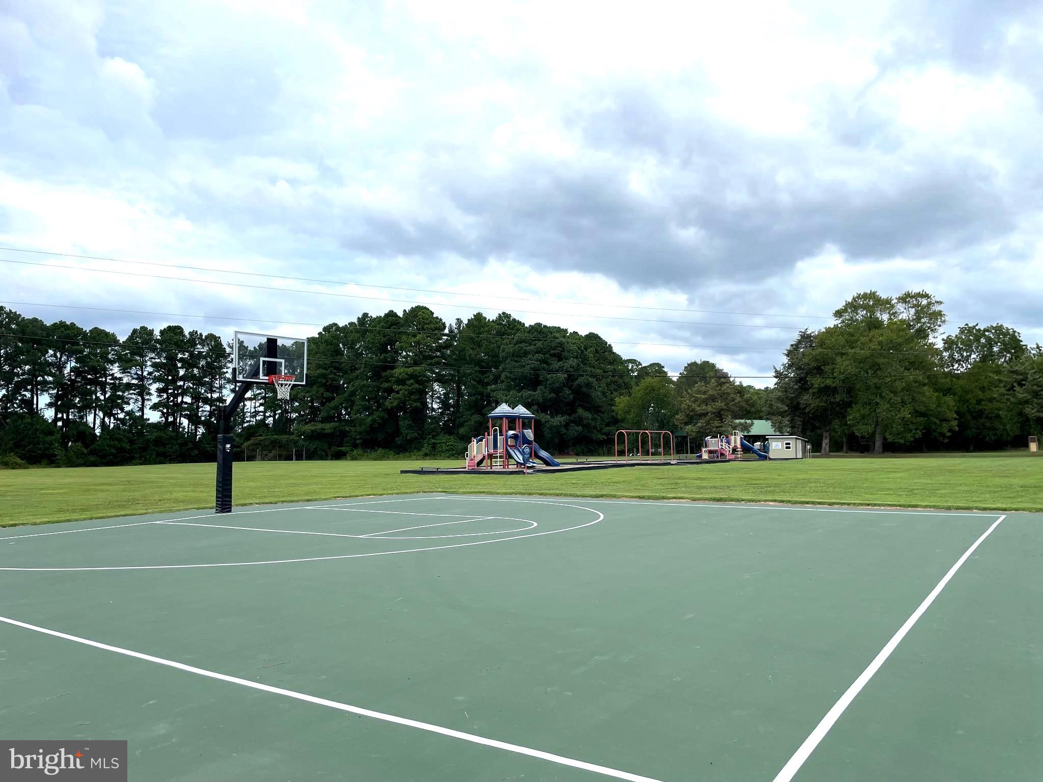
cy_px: 391
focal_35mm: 26
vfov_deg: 53.1
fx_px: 783
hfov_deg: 67.3
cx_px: 522
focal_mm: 4.2
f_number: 1.6
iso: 32
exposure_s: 1/3731
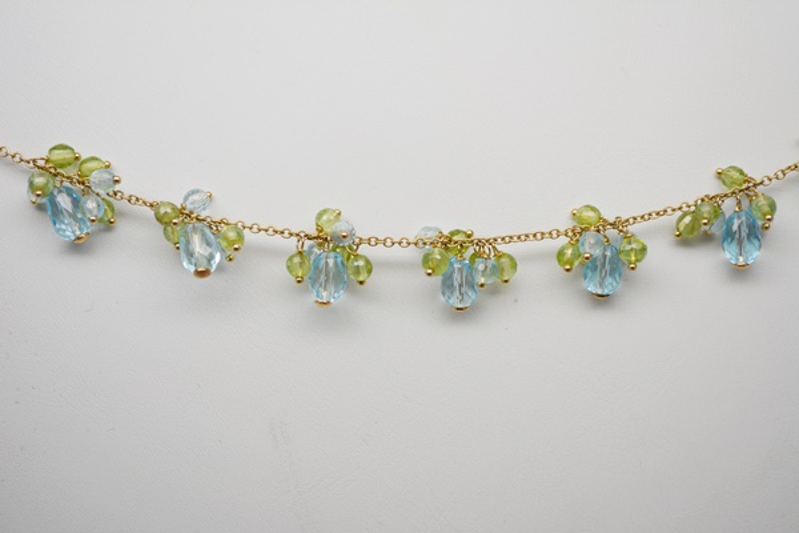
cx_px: 400
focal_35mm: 66
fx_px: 1465
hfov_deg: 30.5
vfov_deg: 20.6
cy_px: 266
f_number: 5.6
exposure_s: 1/125
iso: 200
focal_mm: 44
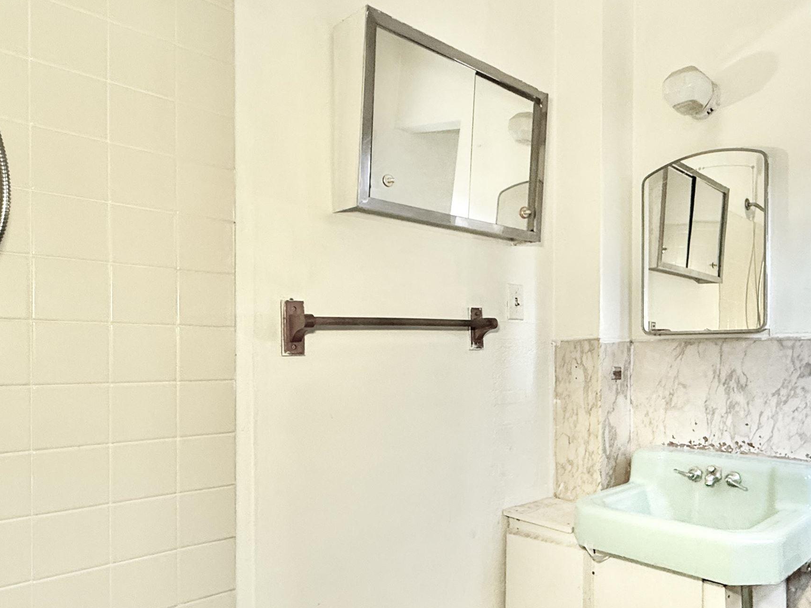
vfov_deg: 54.3
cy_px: 379
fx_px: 586
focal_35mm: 25
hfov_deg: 67.7
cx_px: 533
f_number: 2.2
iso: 400
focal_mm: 2.22
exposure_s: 1/60
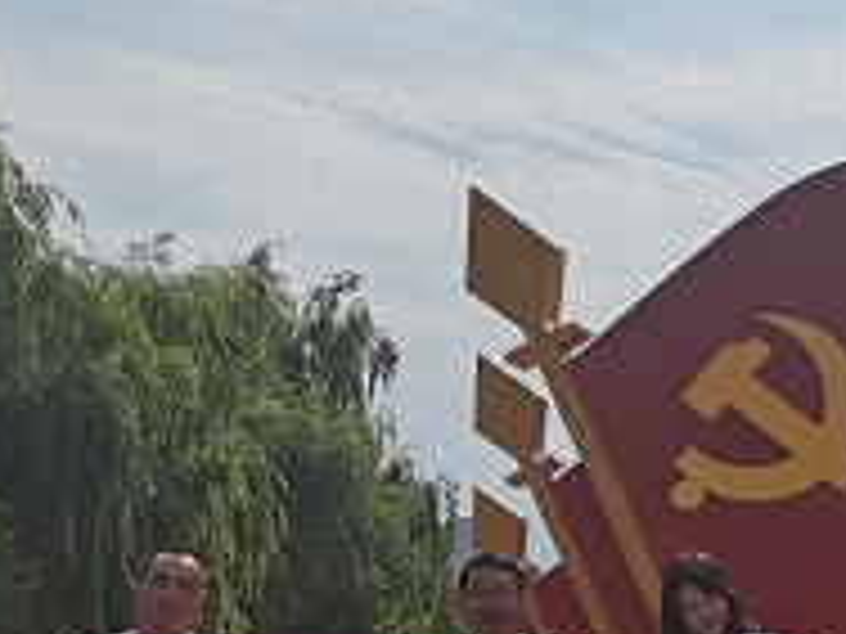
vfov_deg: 12.9
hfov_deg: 14.9
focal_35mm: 115
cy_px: 427
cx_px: 1526
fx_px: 2811
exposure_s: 1/8264
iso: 50
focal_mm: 4.94
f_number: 1.9
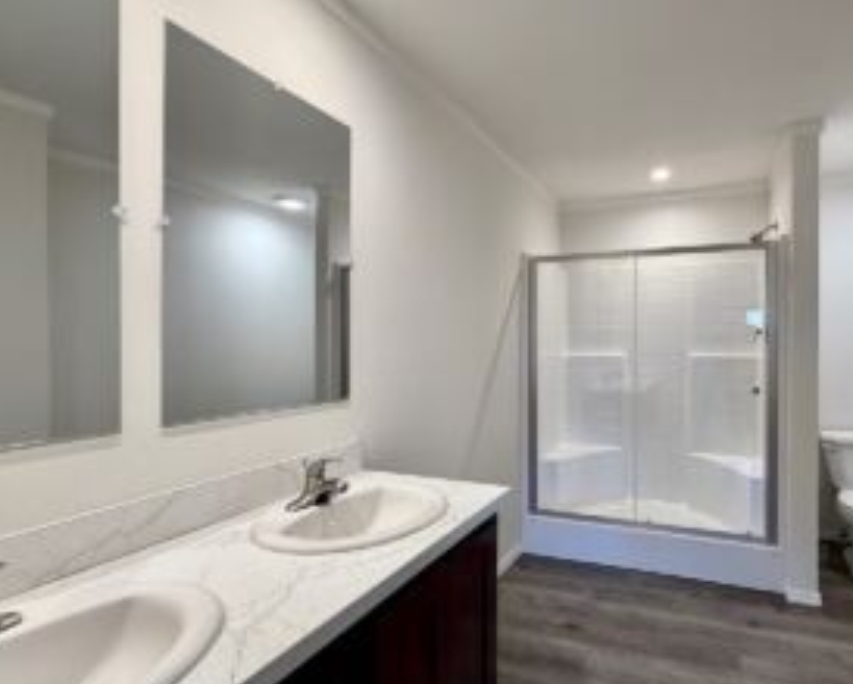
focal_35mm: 20
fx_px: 505
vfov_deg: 68.2
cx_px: 522
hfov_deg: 79.1
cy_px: 344
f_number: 2.2
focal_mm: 2.22
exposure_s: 1/120
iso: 250
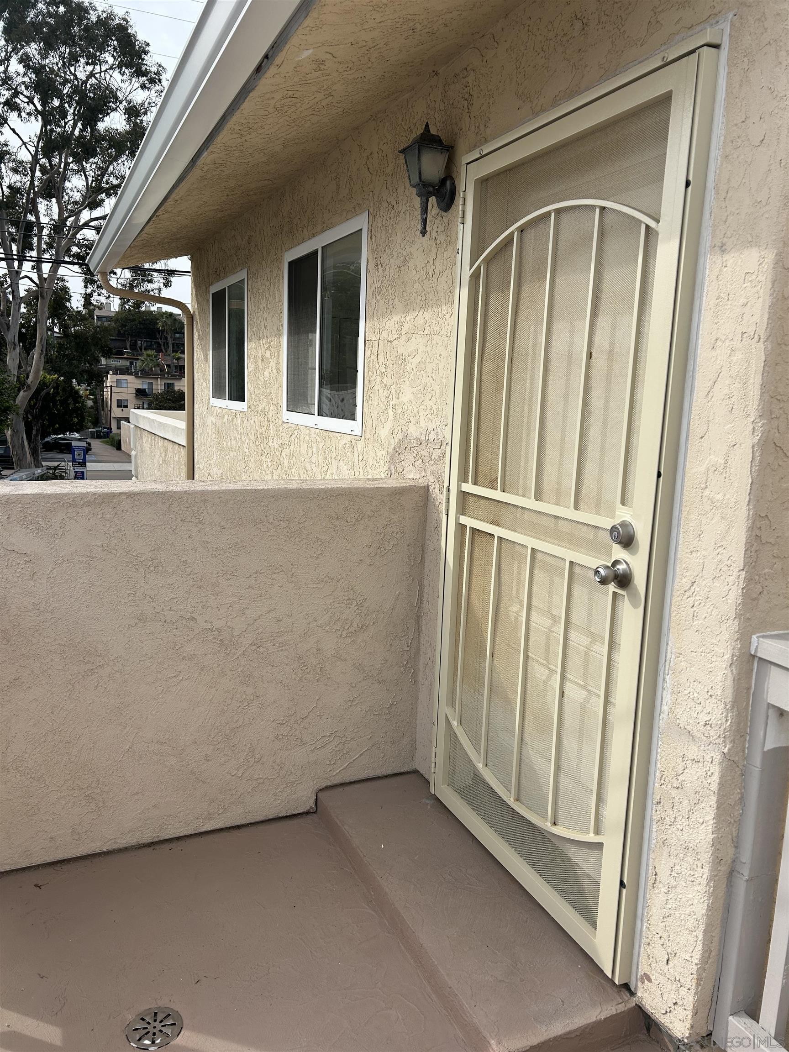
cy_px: 526
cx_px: 394
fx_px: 790
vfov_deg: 67.3
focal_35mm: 26
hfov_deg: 53.1
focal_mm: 5.7
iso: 50
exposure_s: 1/2915
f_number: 1.5
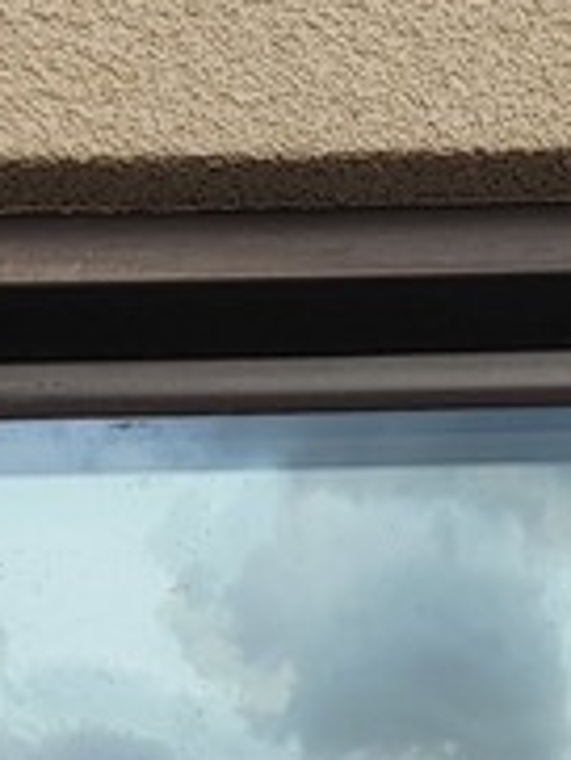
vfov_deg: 11.9
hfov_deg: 10.8
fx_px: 2988
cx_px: 546
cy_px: 1793
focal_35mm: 136
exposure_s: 1/120
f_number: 1.8
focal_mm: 6.7
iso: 20
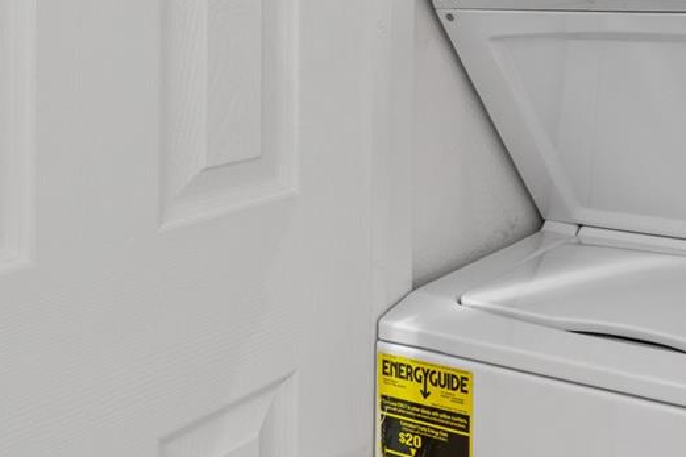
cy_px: 3
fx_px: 872
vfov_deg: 27.7
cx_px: 608
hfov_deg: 40.0
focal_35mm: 46
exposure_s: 1/2
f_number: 9
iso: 500
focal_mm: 14.9
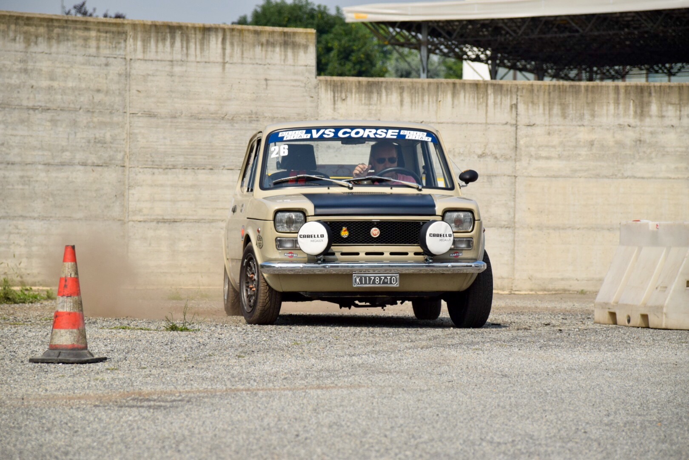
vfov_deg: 7.3
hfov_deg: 11.0
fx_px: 3588
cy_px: 230
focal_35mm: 188
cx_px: 344
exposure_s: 1/1600
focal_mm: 125
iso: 400
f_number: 6.3
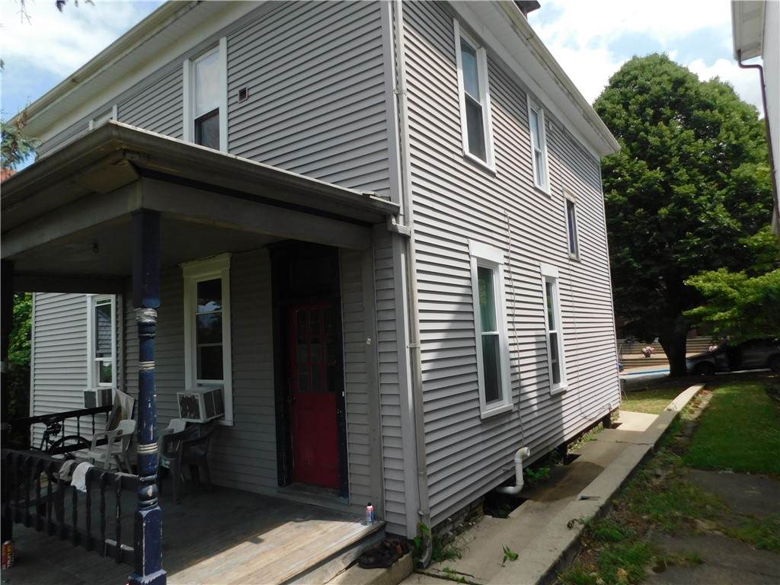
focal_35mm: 23
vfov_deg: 58.9
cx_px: 390
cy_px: 292
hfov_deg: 73.9
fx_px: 518
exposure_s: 1/1250
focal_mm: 4
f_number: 3
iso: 125
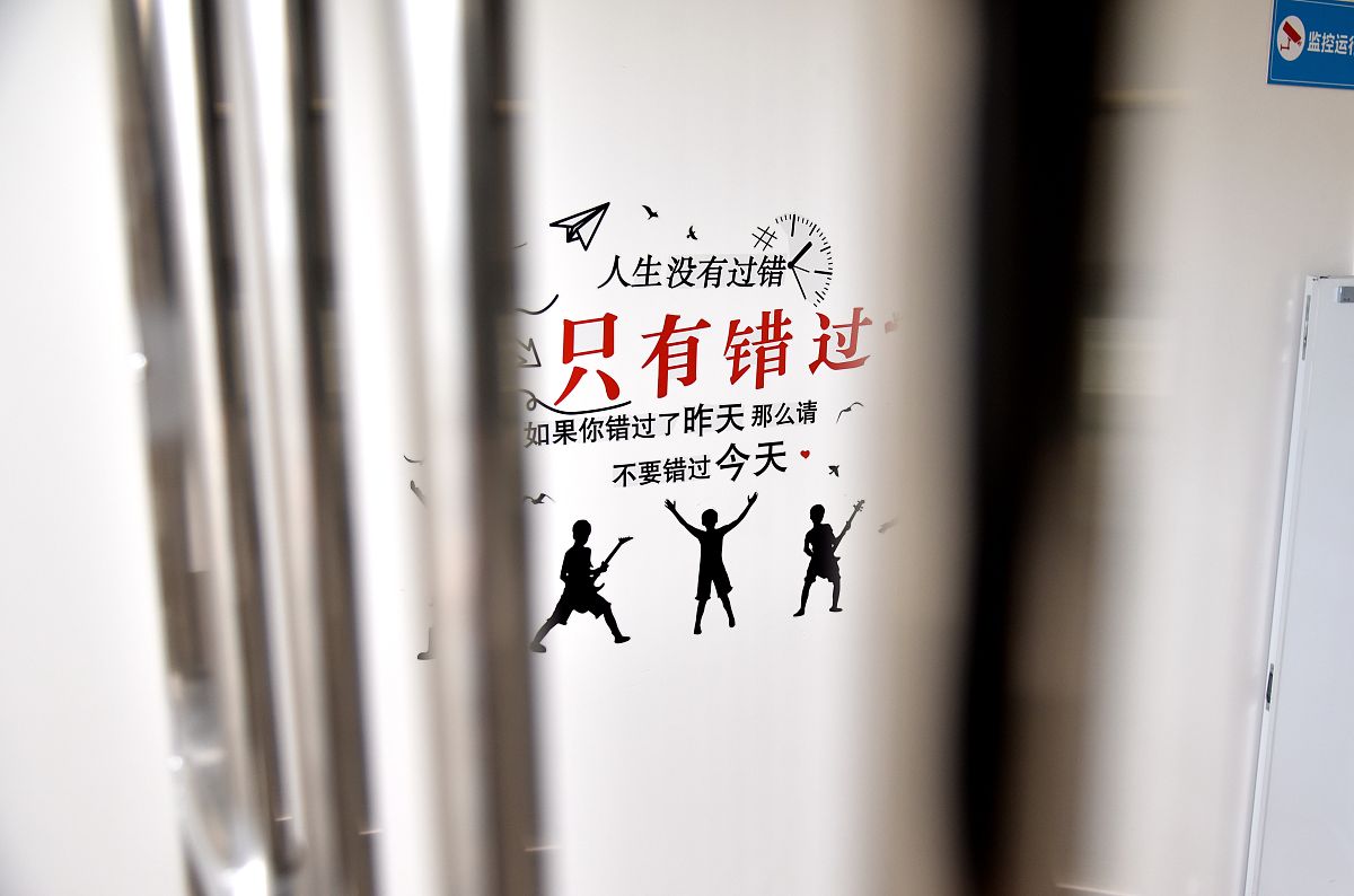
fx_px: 1163
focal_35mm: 31
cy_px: 448
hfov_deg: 60.4
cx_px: 677
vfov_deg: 42.1
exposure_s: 1/160
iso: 800
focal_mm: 31
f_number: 4
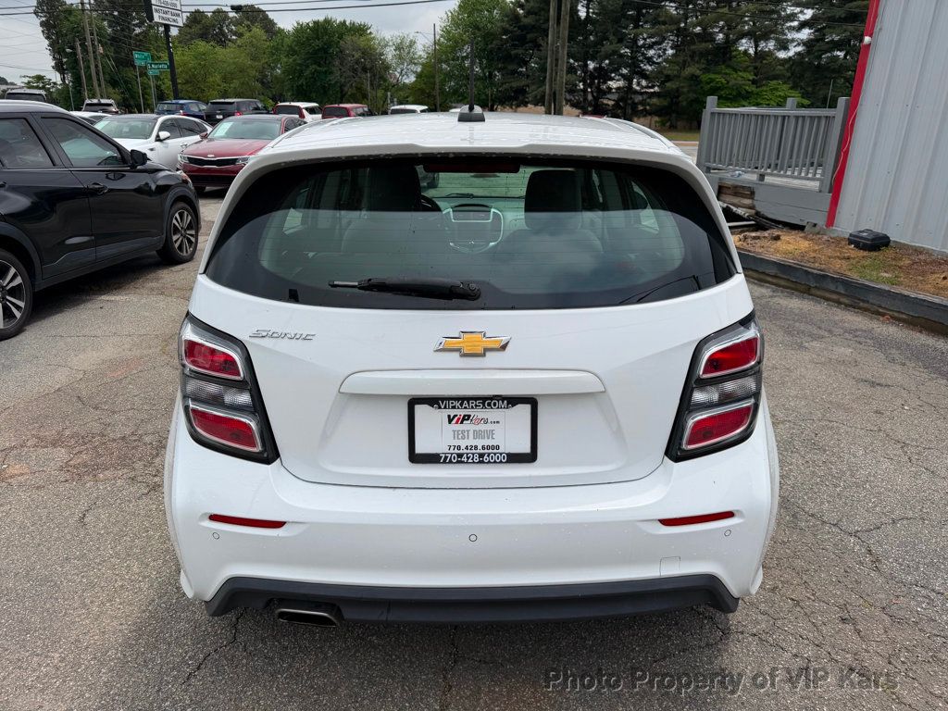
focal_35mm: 24
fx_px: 657
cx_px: 474
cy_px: 356
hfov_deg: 71.6
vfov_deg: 56.8
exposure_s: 1/4975
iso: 80
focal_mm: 6.76
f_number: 1.78
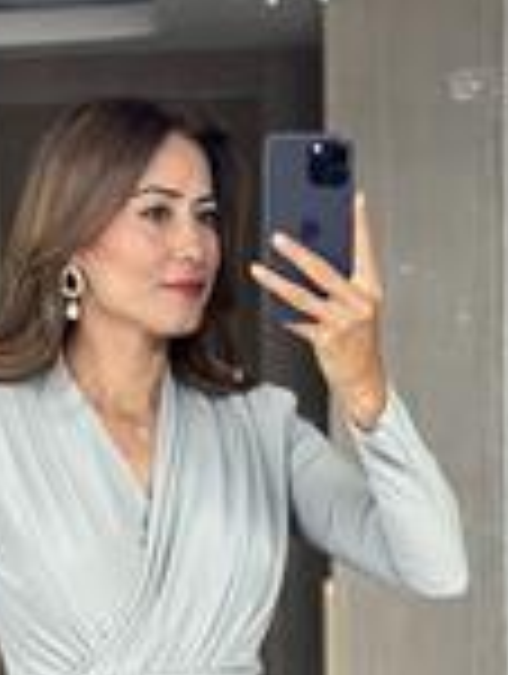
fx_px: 3161
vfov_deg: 11.7
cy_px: 954
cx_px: 139
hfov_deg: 9.2
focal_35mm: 162
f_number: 1.78
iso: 125
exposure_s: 1/60
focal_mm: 6.86
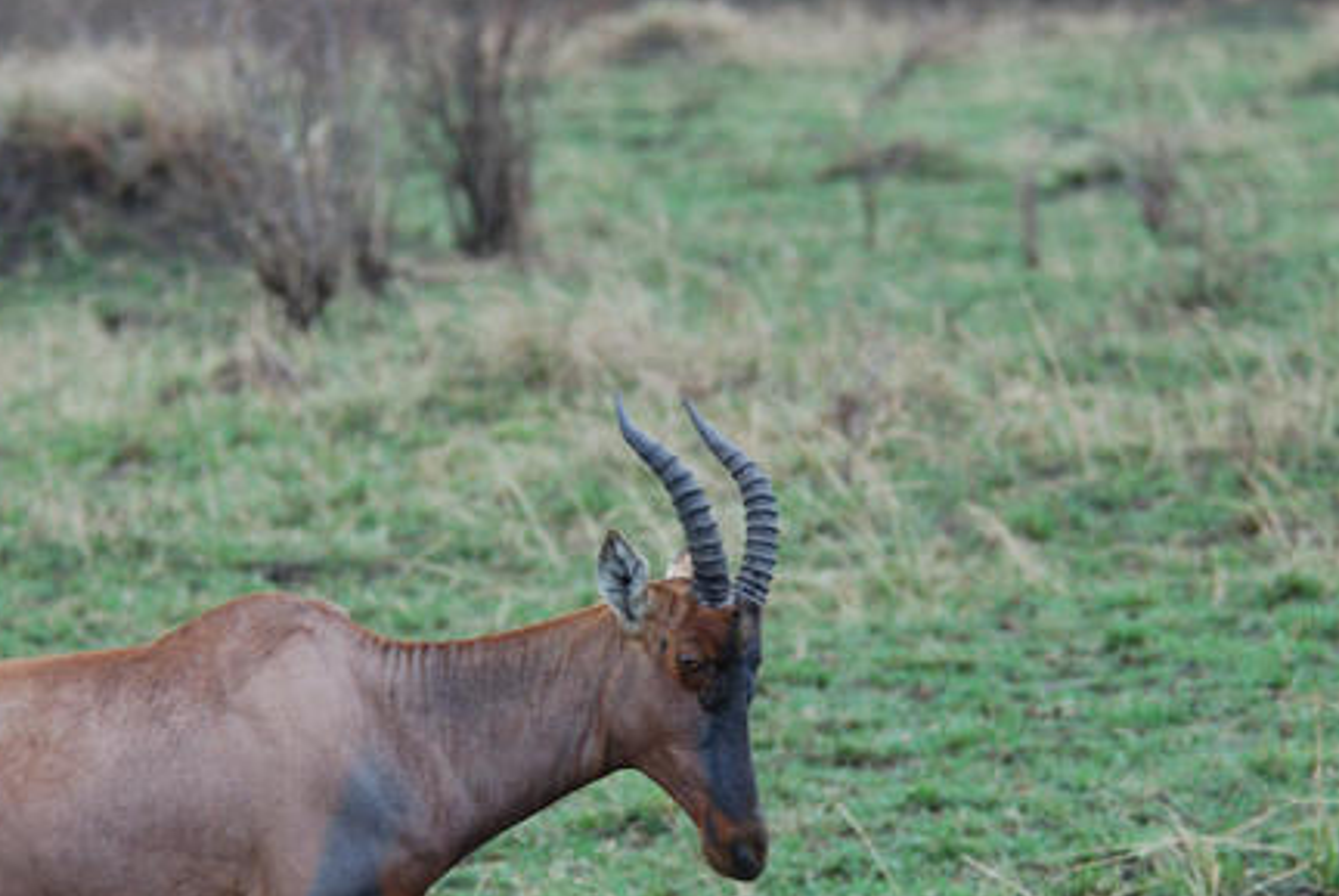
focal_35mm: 401
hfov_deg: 5.1
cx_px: 642
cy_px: 685
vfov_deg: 3.4
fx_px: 14923
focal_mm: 165
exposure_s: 1/100
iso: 280
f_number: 5.3
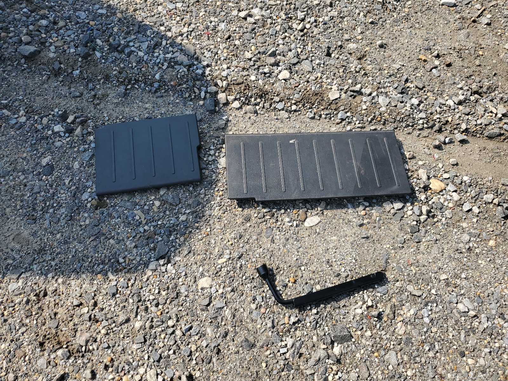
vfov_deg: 53.1
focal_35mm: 26
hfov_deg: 67.3
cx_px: 254
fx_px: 382
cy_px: 190
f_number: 1.5
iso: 50
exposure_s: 1/2000
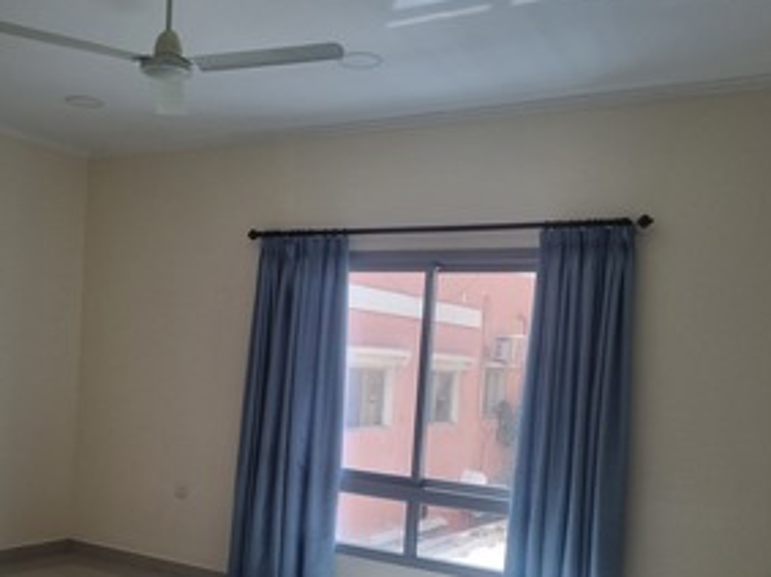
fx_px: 935
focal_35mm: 42
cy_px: 410
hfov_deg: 44.1
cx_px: 252
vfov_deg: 33.8
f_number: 1.8
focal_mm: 5.4
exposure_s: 1/116
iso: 50
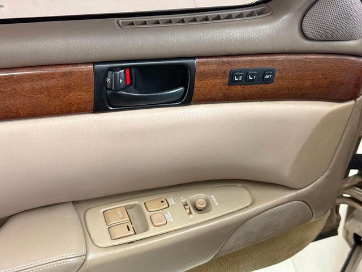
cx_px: 181
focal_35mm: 48
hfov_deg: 39.7
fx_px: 502
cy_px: 136
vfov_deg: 30.3
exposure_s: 1/40
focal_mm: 6.76
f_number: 1.78
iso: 400
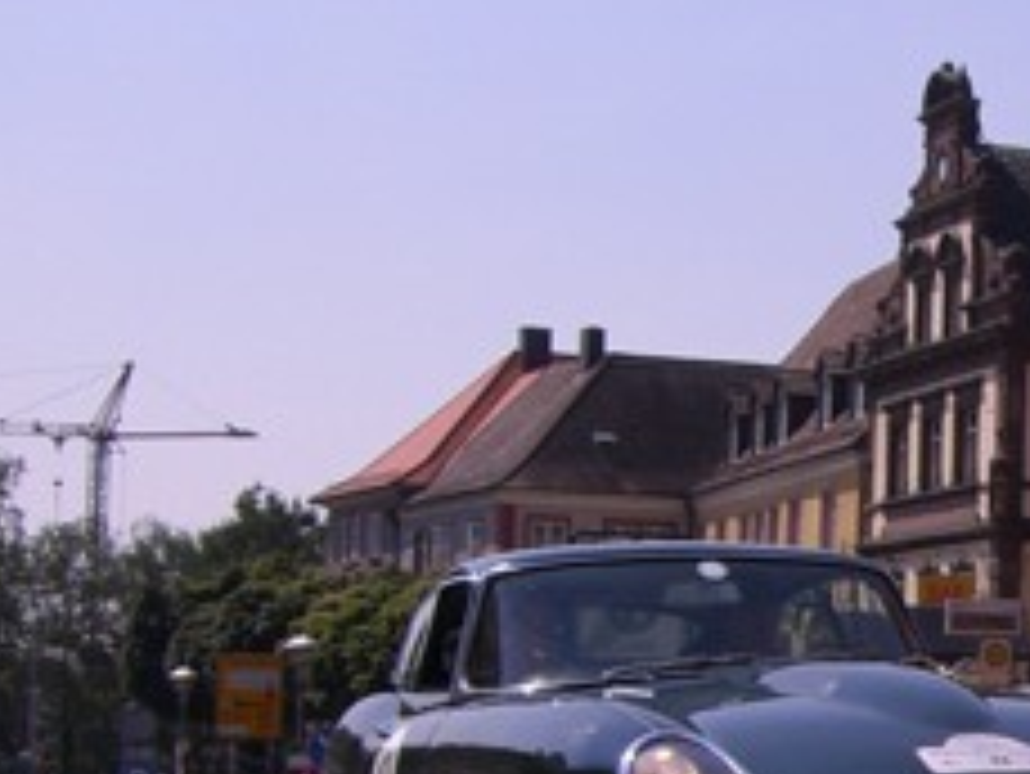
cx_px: 1331
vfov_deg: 13.7
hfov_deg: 17.4
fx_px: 3156
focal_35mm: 106
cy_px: 878
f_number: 4.3
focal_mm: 6.2
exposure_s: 1/1250
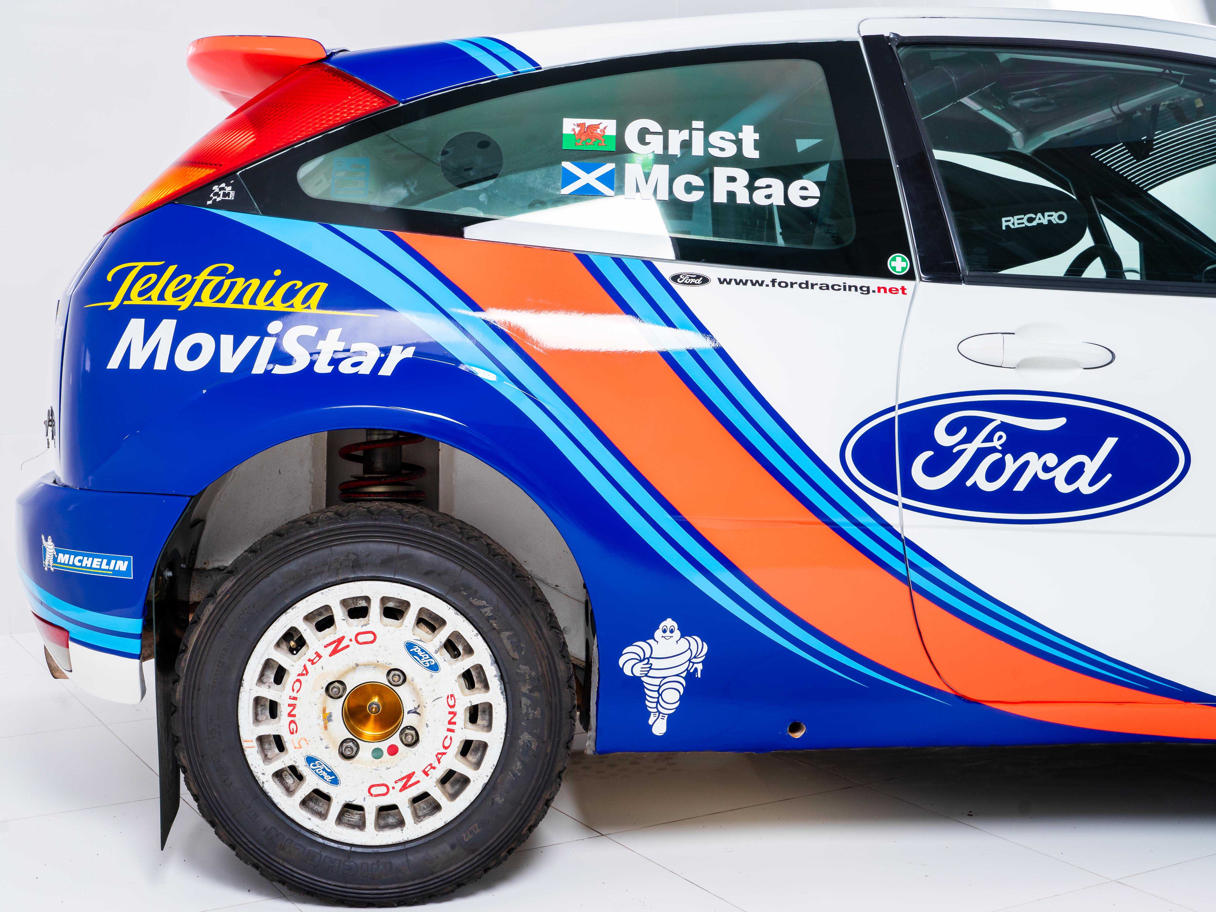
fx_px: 1510
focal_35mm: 43
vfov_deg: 33.6
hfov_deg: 43.6
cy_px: 471
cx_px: 483
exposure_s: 1/10
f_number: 10
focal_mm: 36
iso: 200
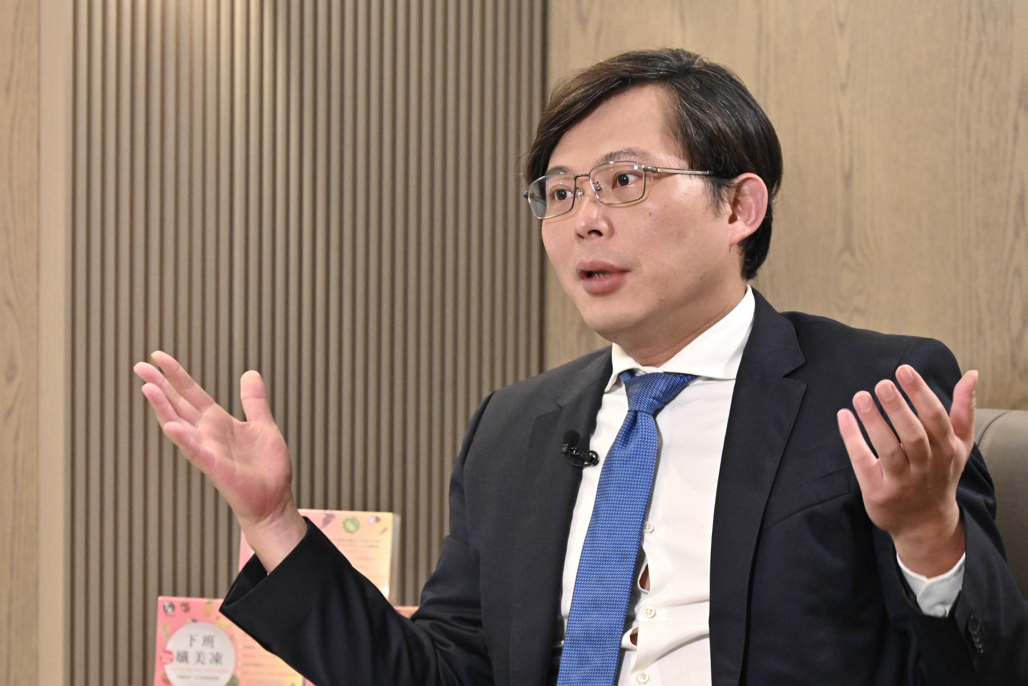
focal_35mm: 115
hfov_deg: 17.8
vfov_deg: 11.9
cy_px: 343
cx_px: 514
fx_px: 3284
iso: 4000
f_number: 6.3
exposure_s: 1/60
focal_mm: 115
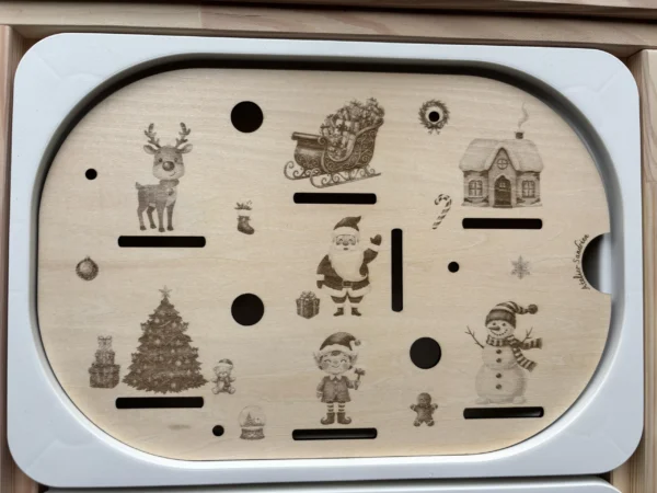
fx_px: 493
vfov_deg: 53.1
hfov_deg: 67.3
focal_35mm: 26
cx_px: 328
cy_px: 246
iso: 40
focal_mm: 5.96
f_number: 1.6
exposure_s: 1/121
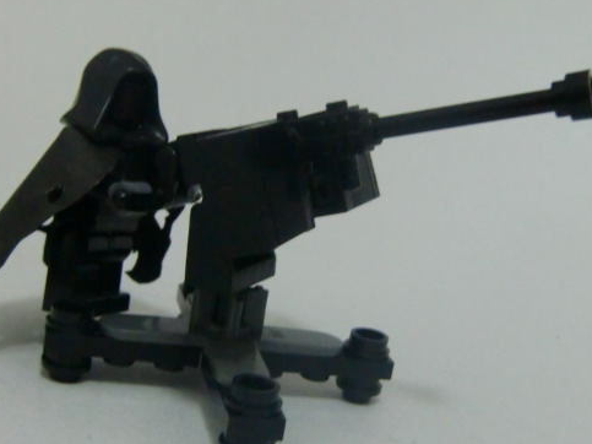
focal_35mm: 53
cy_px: 240
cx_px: 300
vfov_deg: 27.5
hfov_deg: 36.2
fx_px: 906
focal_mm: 7.1
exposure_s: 1/13
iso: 800
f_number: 3.8
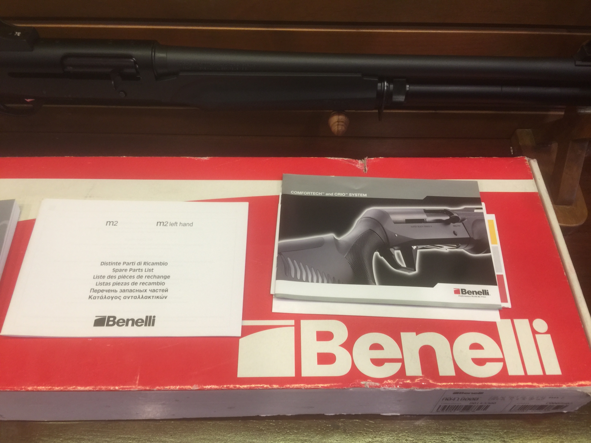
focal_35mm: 29
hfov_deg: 61.7
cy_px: 222
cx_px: 296
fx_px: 495
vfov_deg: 48.2
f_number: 2.2
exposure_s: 1/17
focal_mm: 4.15
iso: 64
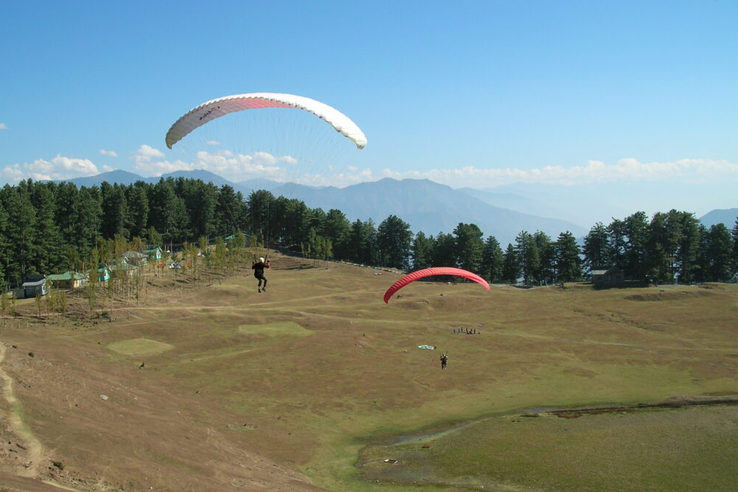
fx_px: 779
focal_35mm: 38
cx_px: 365
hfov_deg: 50.7
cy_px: 272
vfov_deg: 35.0
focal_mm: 6
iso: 50
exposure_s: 1/670
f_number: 3.7
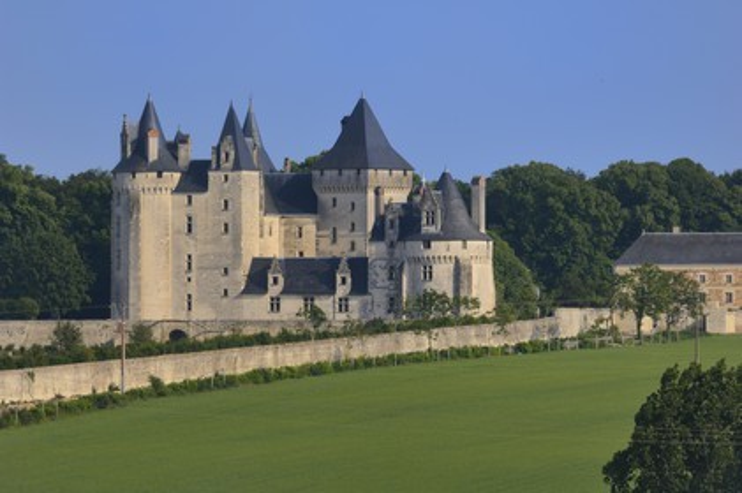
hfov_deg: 4.6
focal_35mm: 450
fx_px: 9268
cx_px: 371
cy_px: 246
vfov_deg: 3.1
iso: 100
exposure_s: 1/640
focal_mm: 300
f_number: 4.5
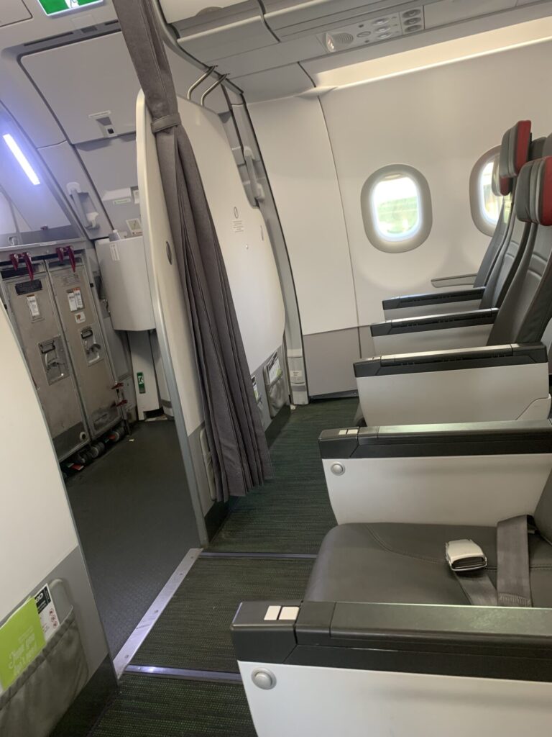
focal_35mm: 26
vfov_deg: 67.3
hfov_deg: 53.1
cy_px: 368
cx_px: 276
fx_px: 553
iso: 200
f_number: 1.8
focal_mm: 4.25
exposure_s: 1/52
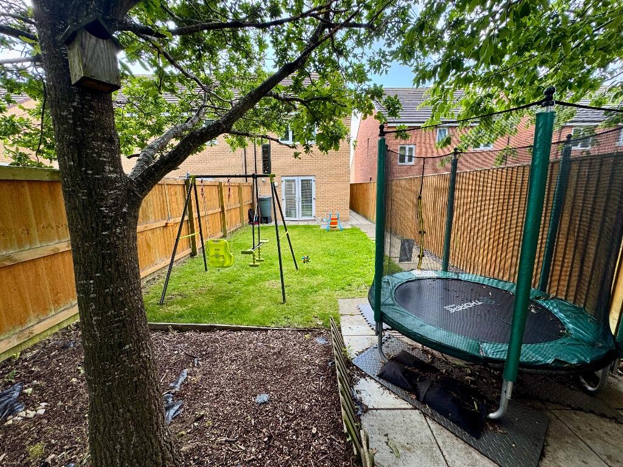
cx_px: 312
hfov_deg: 102.1
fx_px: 252
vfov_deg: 85.7
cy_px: 234
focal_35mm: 14
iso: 40
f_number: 2.2
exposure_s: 1/141
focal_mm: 2.22
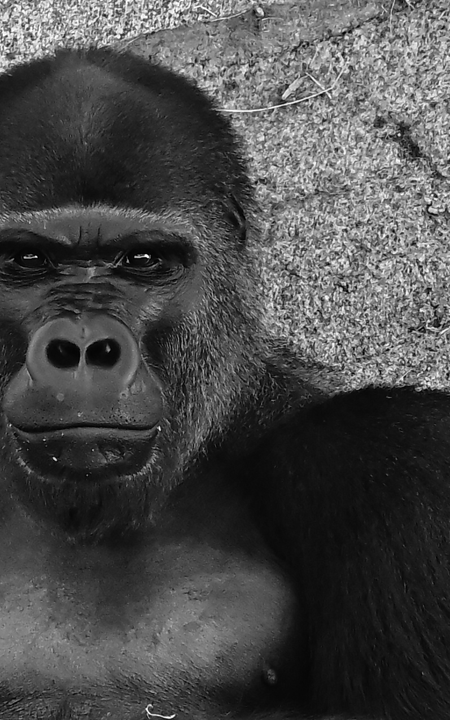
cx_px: 112
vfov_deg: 5.5
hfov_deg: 3.5
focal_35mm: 380
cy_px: 360
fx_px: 7451
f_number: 6.7
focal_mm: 165
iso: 1600
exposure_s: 1/250
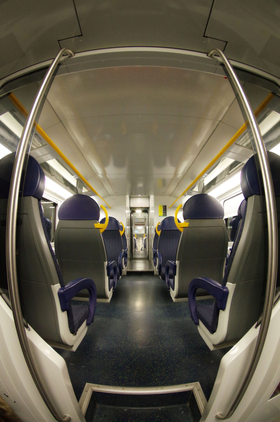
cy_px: 211
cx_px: 140
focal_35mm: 15
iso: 2500
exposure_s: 1/30
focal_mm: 10
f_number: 6.3
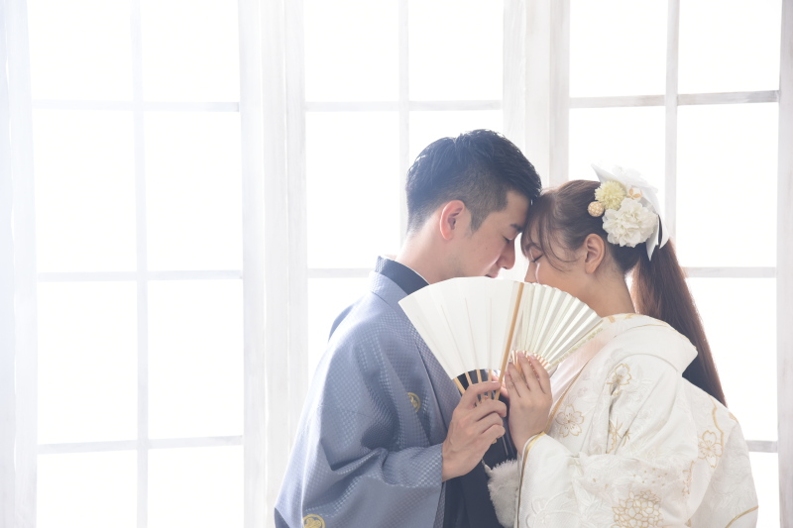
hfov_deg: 23.6
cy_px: 264
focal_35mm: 86
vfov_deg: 15.9
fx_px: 1894
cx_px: 396
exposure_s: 1/125
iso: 1000
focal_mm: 86
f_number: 5
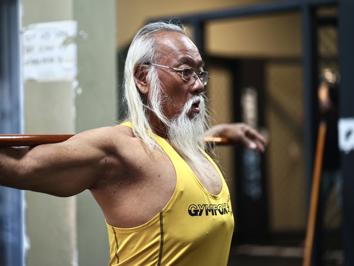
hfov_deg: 21.1
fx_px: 951
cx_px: 167
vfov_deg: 15.9
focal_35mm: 93
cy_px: 133
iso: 250
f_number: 1.8
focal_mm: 85
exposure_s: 1/80
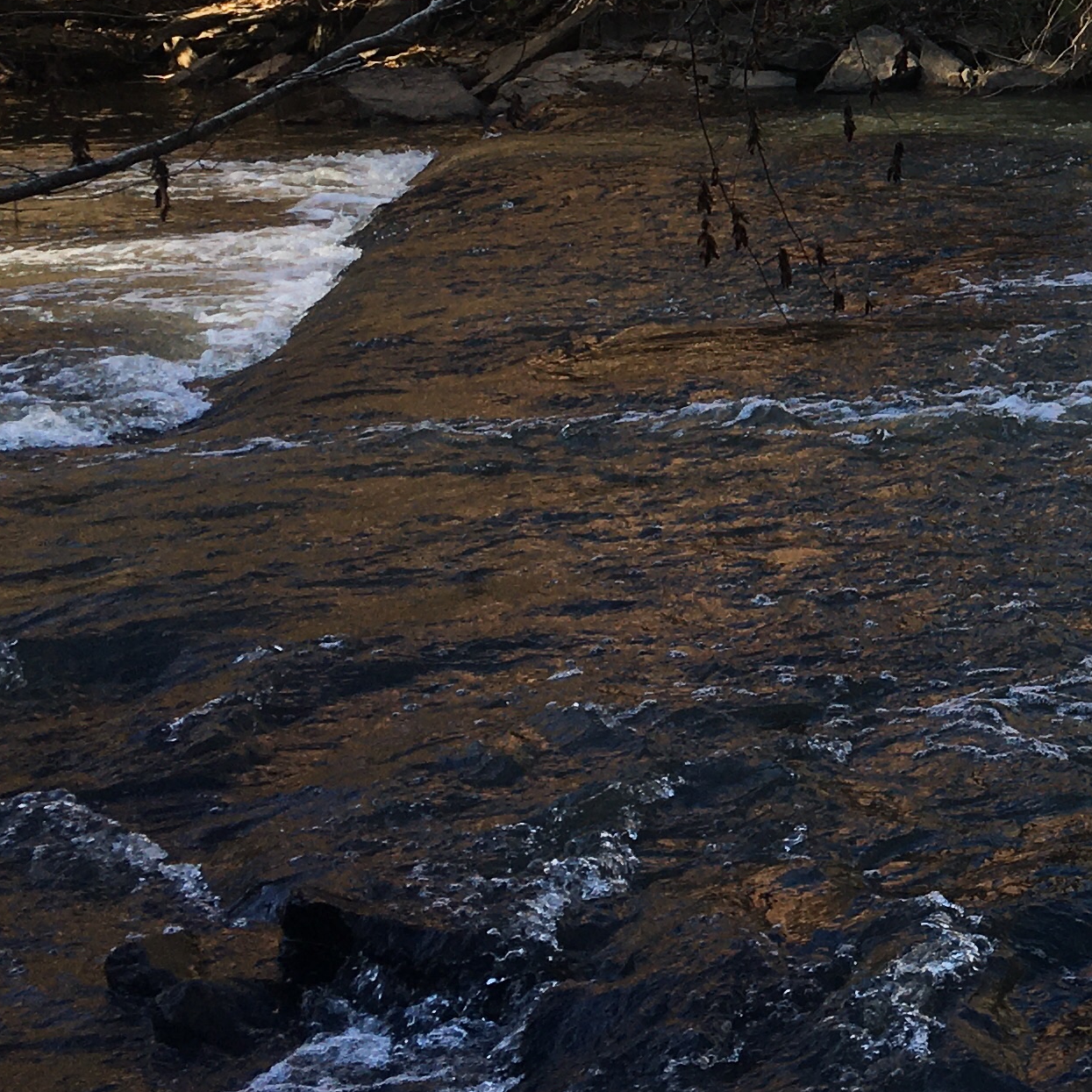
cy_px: -90
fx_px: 2962
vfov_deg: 20.0
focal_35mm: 83
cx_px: 1410
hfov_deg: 19.3
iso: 25
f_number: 2.2
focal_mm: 4.15
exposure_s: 1/283
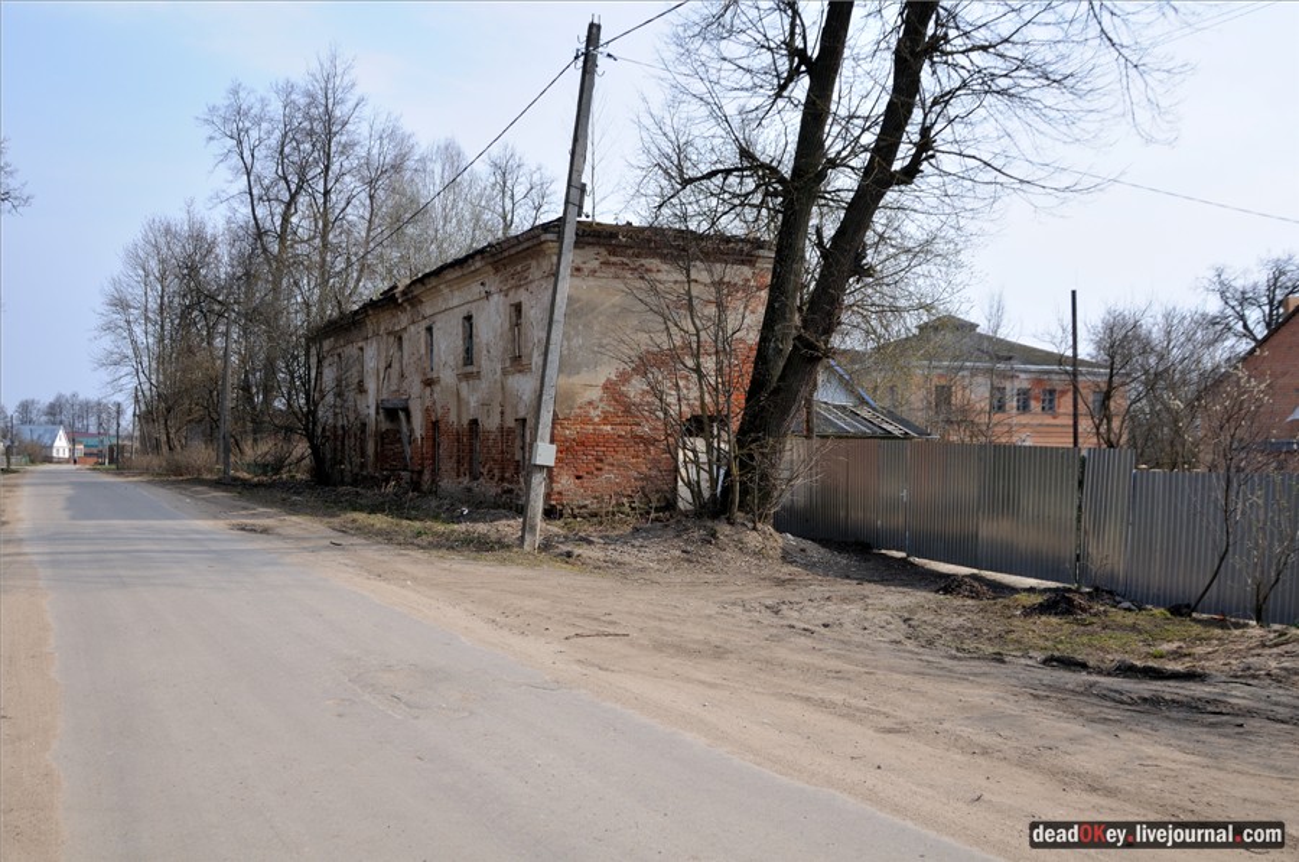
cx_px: 650
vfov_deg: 36.8
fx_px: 1297
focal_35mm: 36
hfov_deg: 53.2
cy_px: 431
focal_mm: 24
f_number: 7.1
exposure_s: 1/400
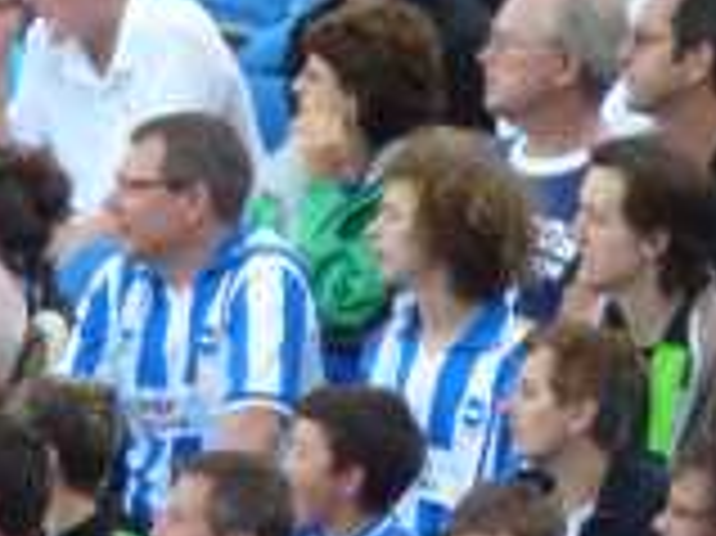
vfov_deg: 0.8
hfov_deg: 1.0
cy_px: -108
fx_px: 40014
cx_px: 23
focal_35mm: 1936
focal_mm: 68.8
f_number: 5.9
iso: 320
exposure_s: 1/125
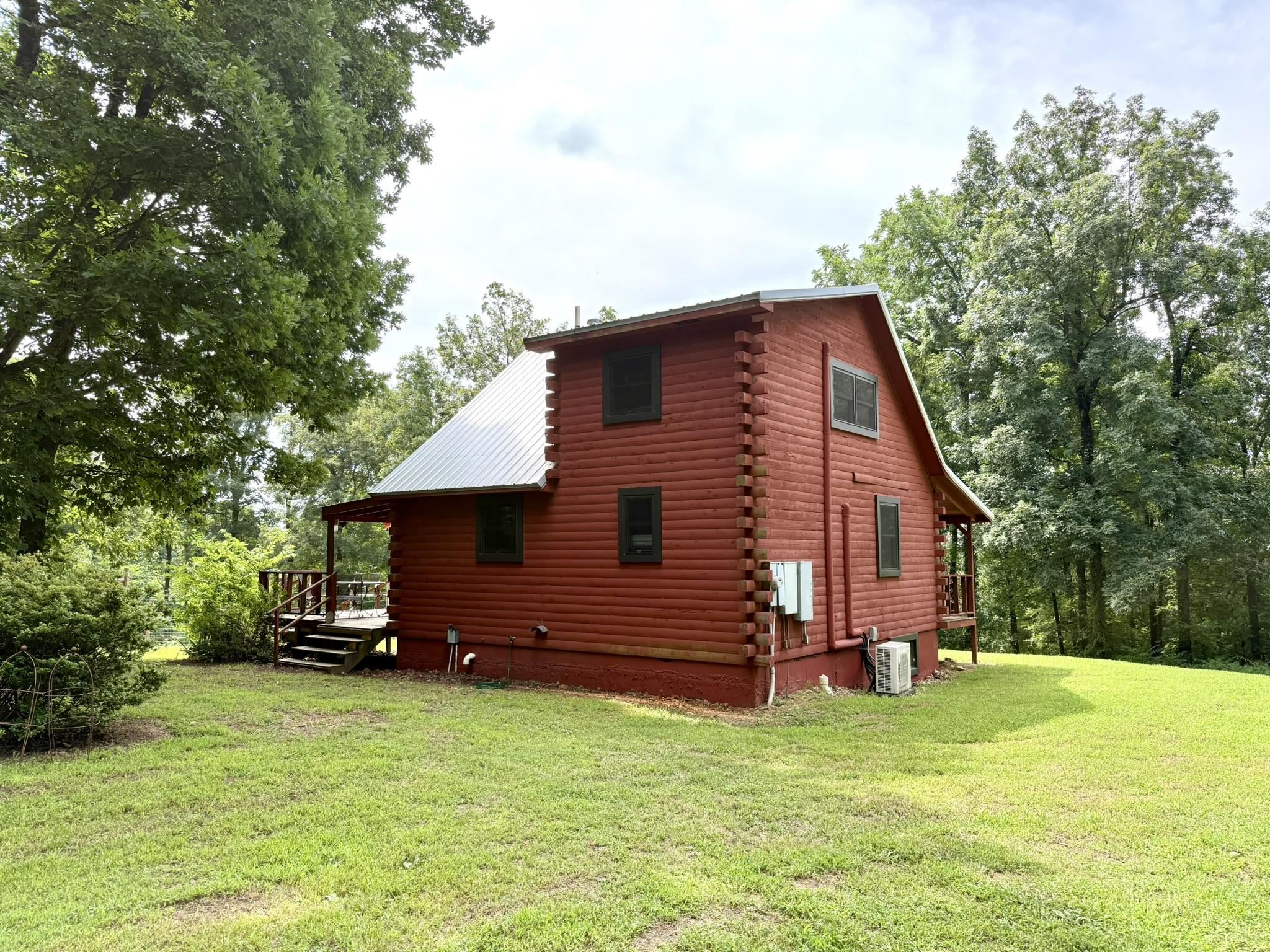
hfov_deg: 71.6
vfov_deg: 56.8
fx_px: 881
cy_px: 476
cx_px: 635
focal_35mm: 24
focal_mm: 6.76
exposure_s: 1/649
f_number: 1.78
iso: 100
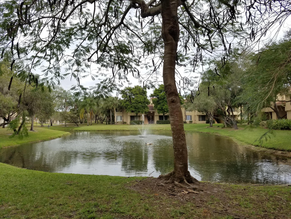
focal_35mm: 26
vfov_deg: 53.1
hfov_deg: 67.3
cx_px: 146
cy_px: 110
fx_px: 219
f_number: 1.7
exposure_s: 1/1288
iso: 50
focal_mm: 4.2
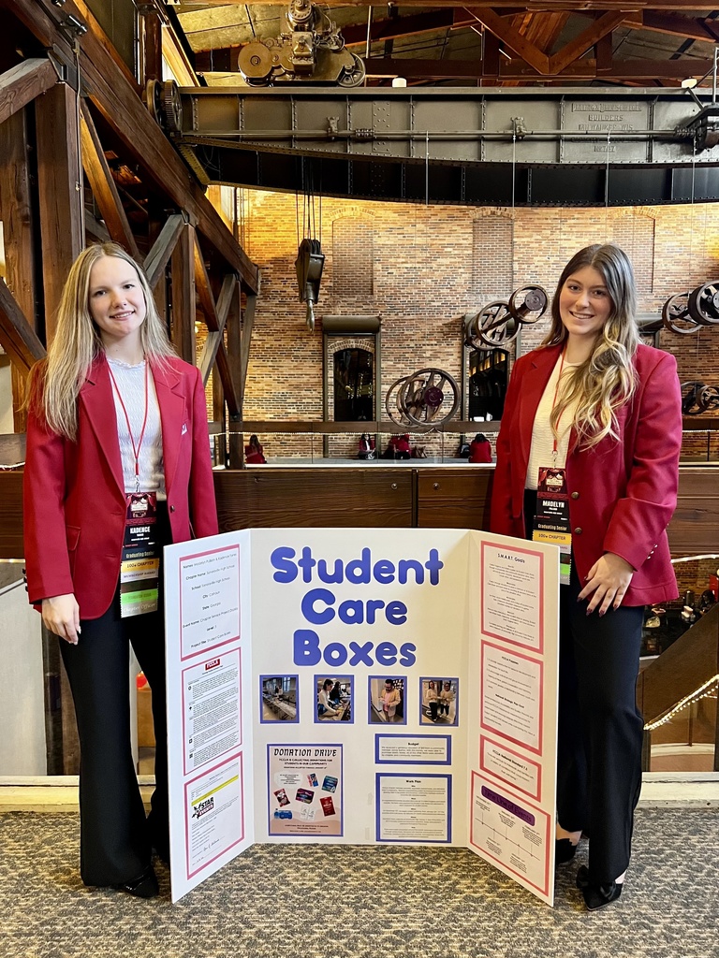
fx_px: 720
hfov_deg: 53.1
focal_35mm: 26
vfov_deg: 67.3
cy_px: 479
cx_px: 360
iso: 500
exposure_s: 1/60
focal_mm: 5.7
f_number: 1.5
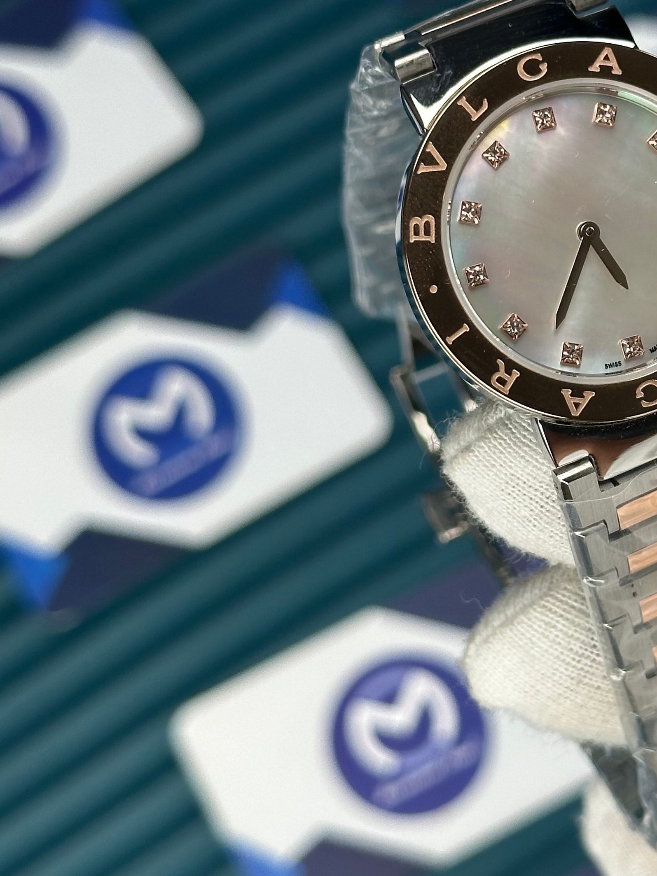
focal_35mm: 91
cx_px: 576
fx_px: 2303
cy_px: 403
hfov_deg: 16.1
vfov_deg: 21.5
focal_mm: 6.86
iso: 64
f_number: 1.78
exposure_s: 1/843
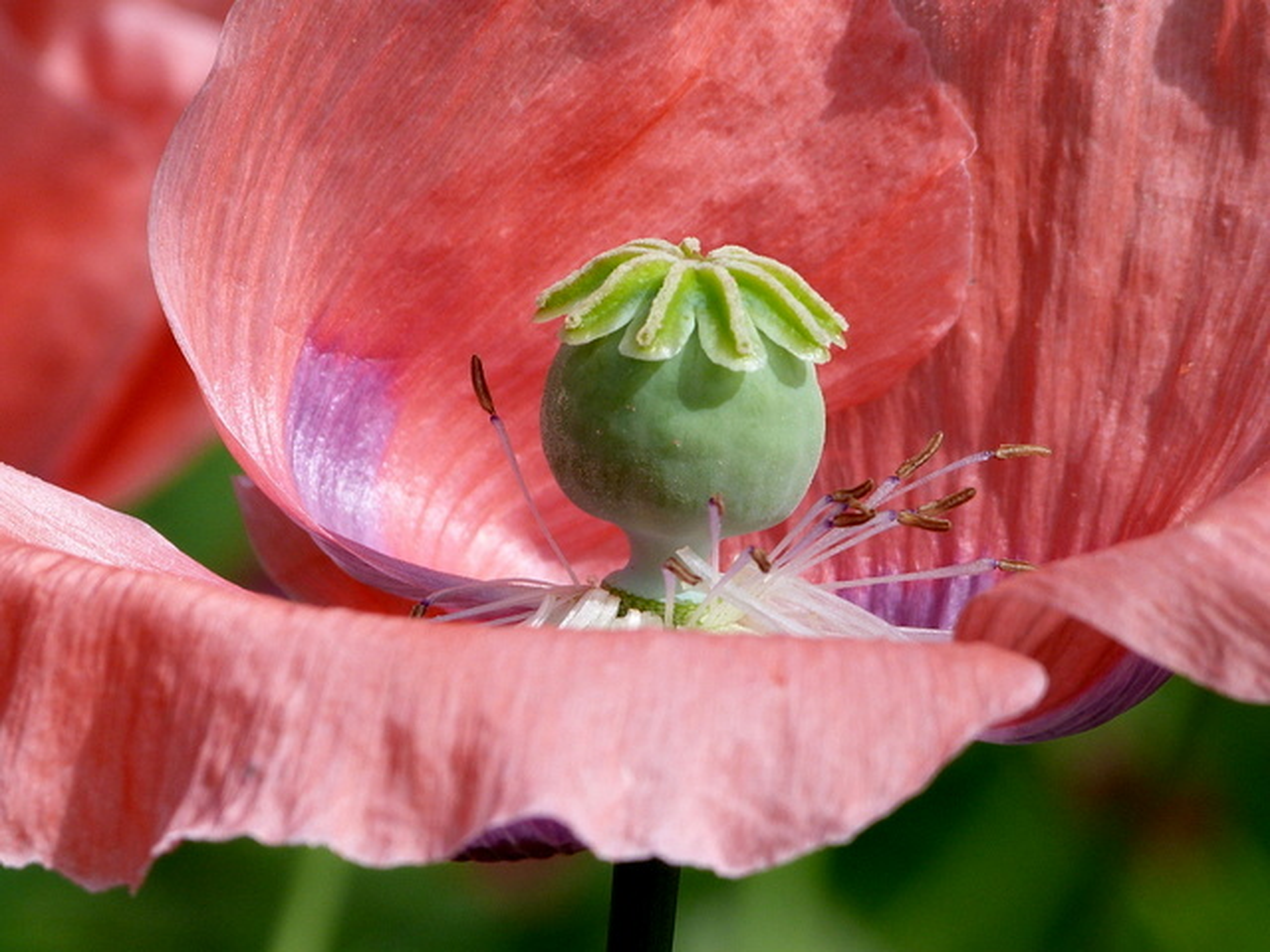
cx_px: 635
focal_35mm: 799
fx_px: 29314
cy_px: 476
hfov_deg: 2.5
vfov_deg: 1.9
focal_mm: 108
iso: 80
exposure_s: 1/320
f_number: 5.6
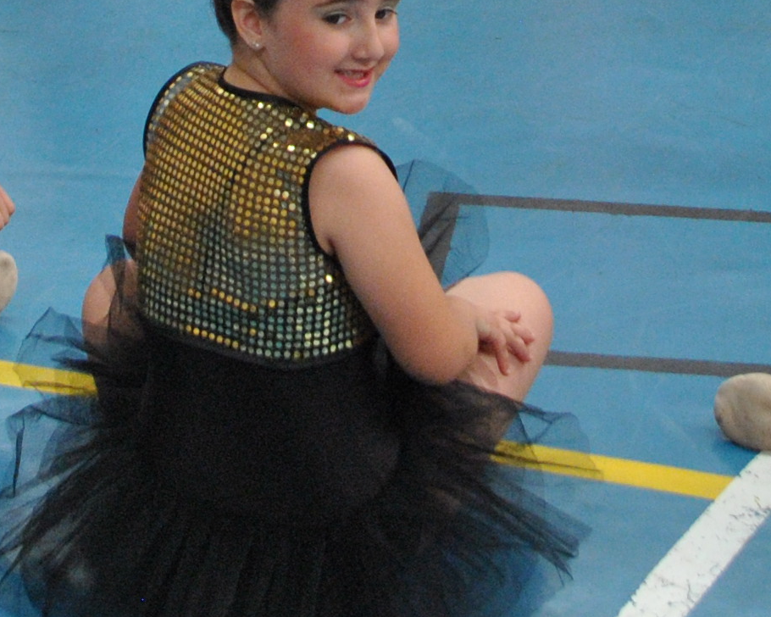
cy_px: -371
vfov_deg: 9.9
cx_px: 363
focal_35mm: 150
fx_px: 3423
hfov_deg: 12.9
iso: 800
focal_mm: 25
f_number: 5.6
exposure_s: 1/125
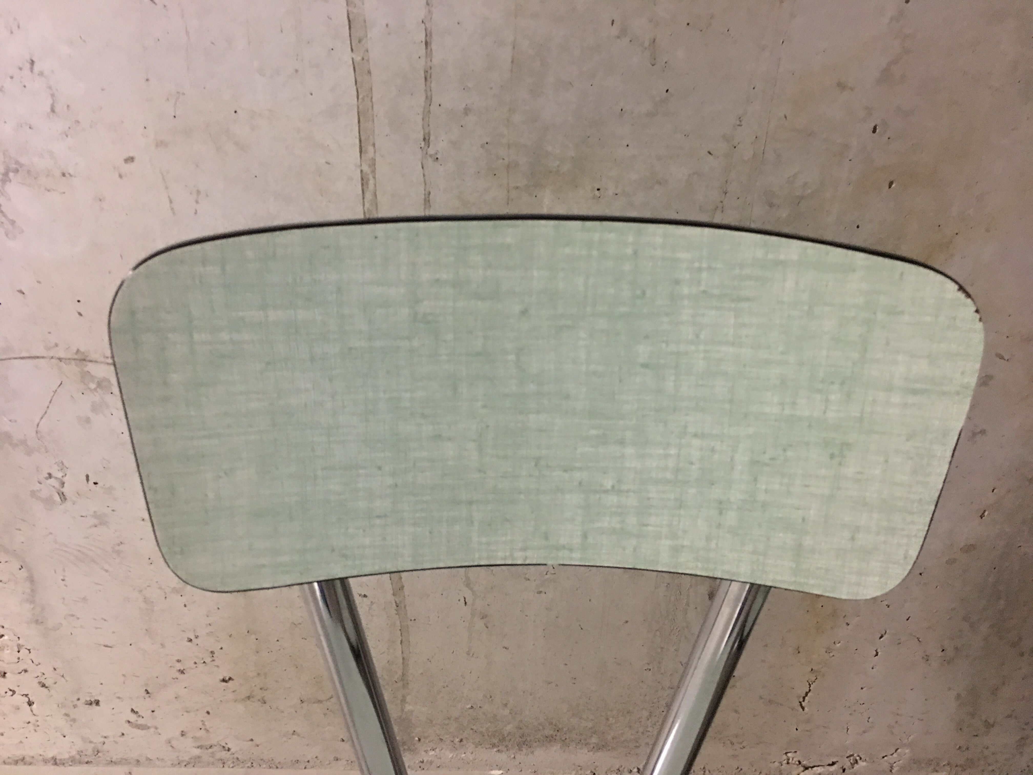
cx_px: 516
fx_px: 865
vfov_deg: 48.2
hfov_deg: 61.7
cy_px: 388
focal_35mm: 29
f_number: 2.2
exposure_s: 1/4
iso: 100
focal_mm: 4.15
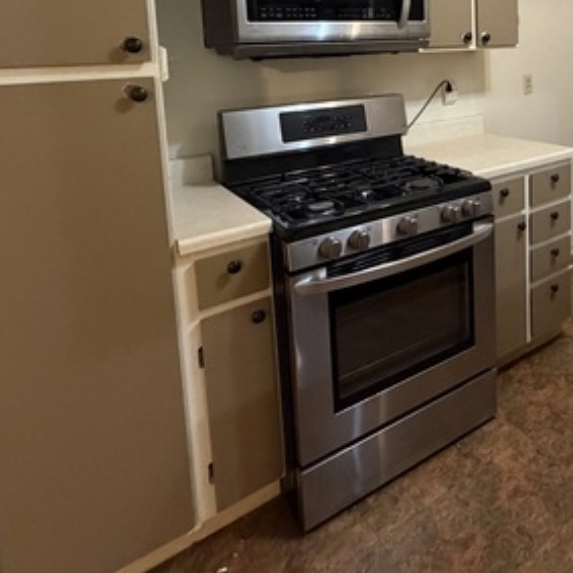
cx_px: 441
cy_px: 99
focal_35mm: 28
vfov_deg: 52.8
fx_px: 524
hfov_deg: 54.2
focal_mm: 2.22
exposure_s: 1/60
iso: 500
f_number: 2.2
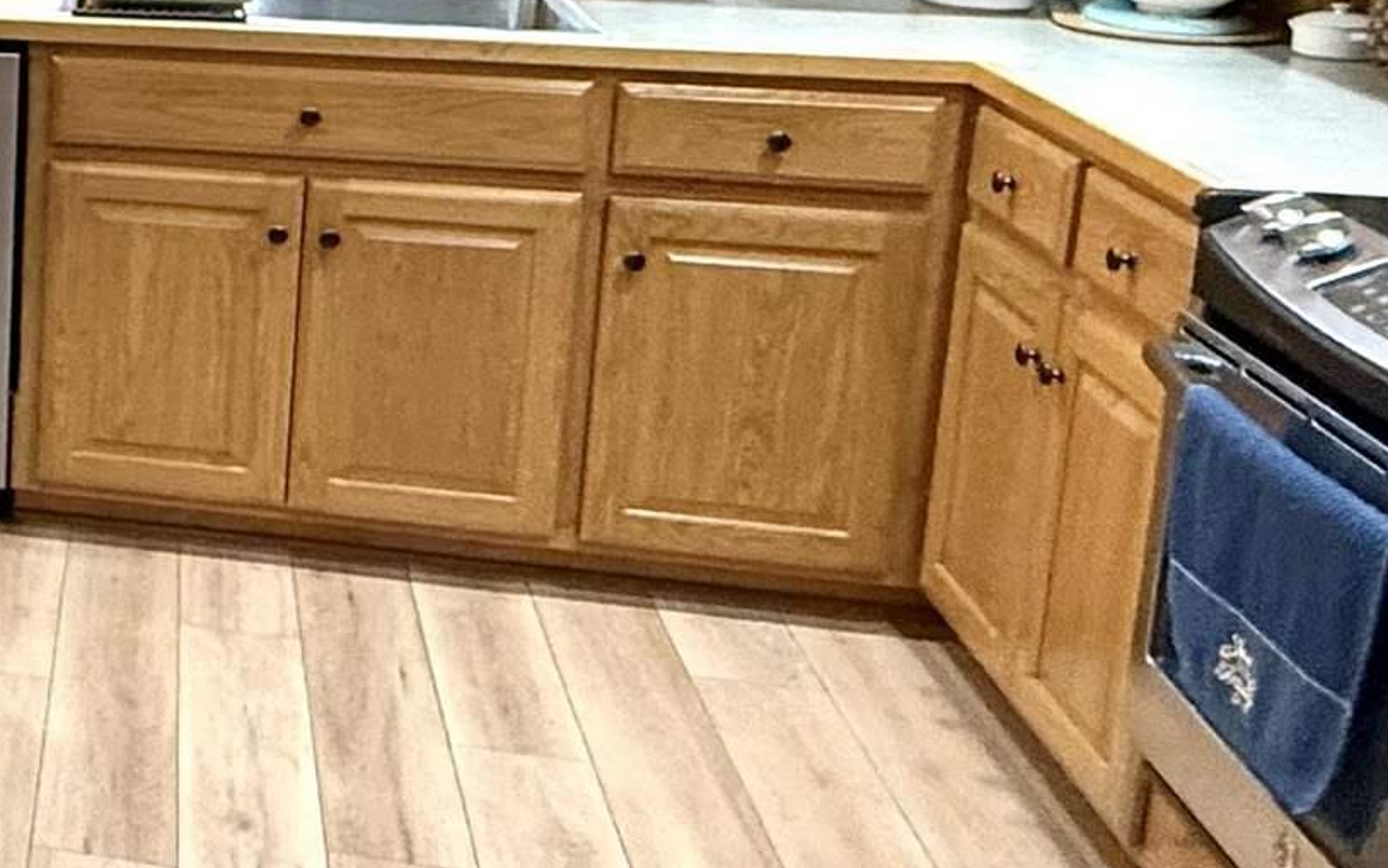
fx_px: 2119
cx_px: -489
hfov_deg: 28.5
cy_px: 32
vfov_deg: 22.4
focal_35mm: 56
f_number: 2.2
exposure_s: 1/60
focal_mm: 2.22
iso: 320
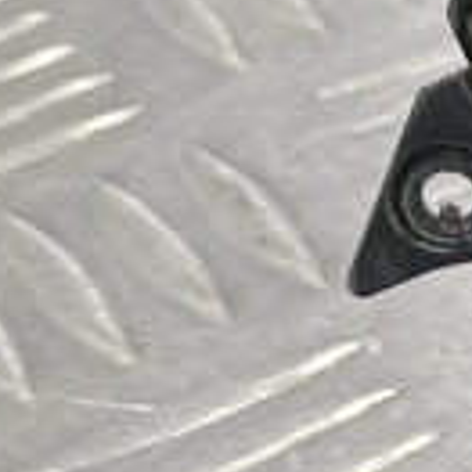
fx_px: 2453
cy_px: 115
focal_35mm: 159
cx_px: 1794
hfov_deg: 7.9
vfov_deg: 11.0
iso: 185
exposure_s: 1/50
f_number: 1.6
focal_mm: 4.11
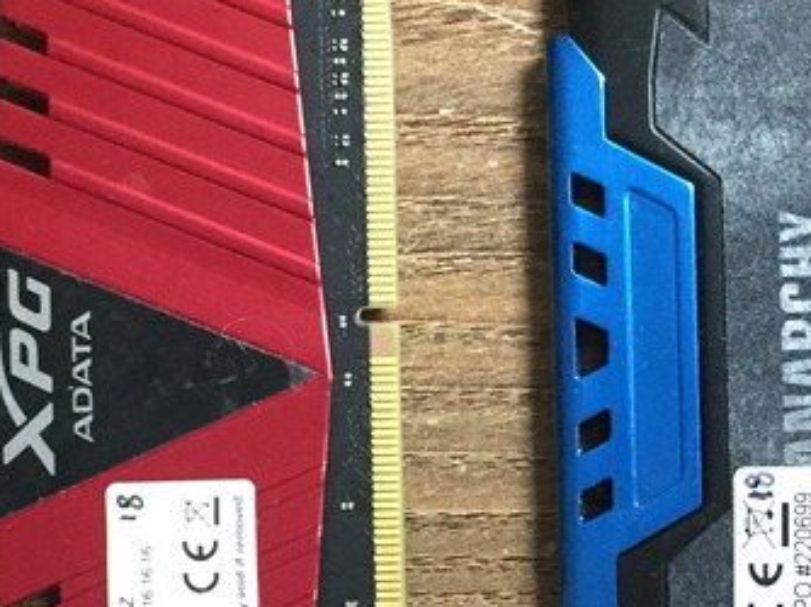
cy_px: 345
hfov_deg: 22.0
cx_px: 442
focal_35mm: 89
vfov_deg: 16.6
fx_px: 2084
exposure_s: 1/20
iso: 250
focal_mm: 4.15
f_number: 2.2
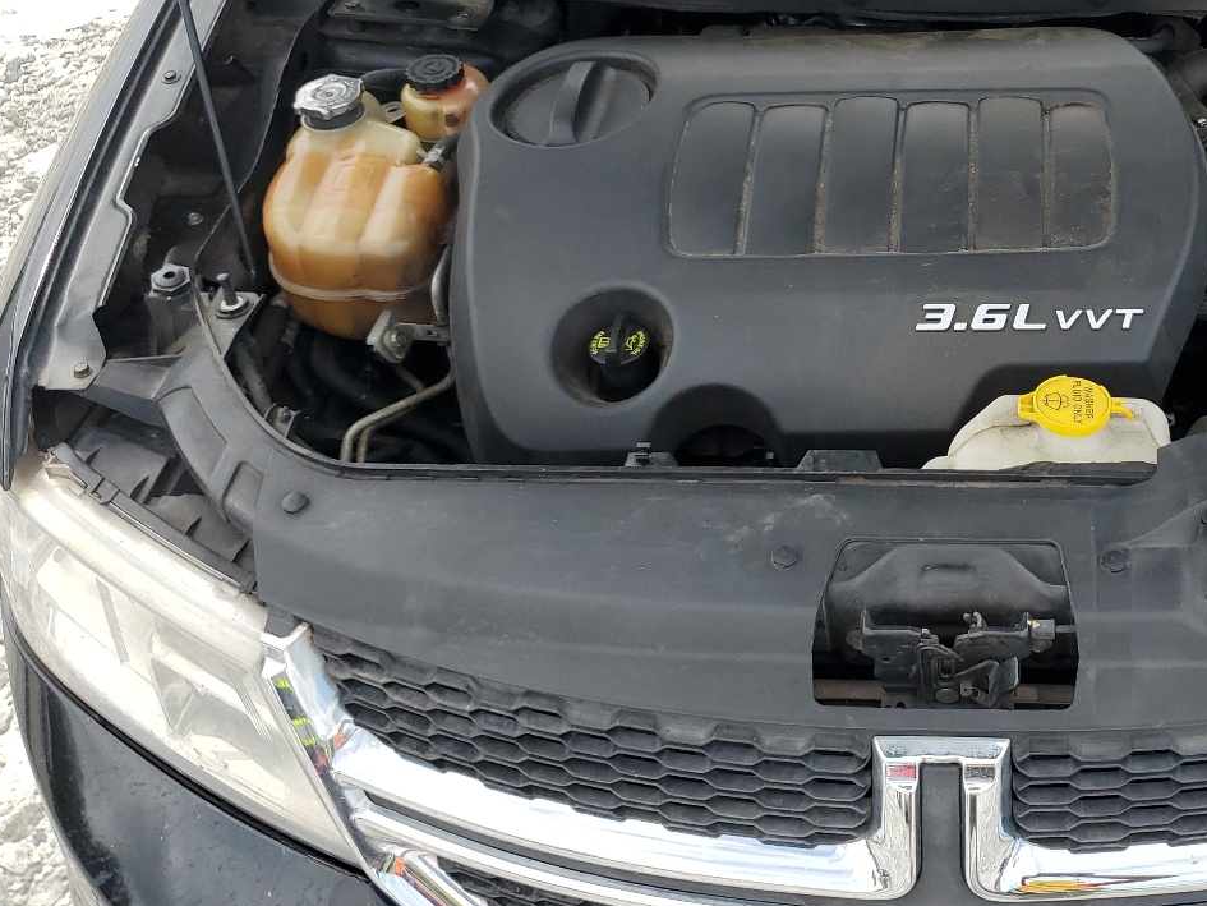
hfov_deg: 41.1
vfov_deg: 32.4
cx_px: 968
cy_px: 254
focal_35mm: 44
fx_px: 1534
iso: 50
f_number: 1.5
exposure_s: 1/1250
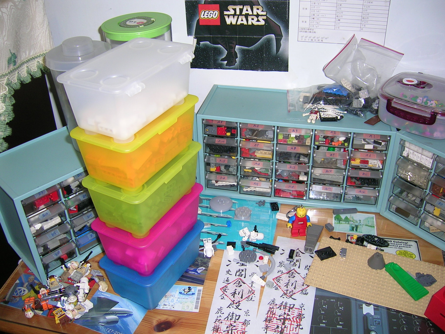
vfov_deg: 40.7
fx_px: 450
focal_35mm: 35
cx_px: 222
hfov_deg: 52.6
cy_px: 167
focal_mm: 5.4
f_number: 2.8
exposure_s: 1/60.1
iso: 50
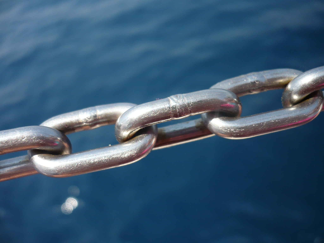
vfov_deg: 40.7
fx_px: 328
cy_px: 122
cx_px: 162
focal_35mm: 35
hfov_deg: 52.6
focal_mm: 5.8
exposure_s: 1/800
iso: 100
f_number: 2.8
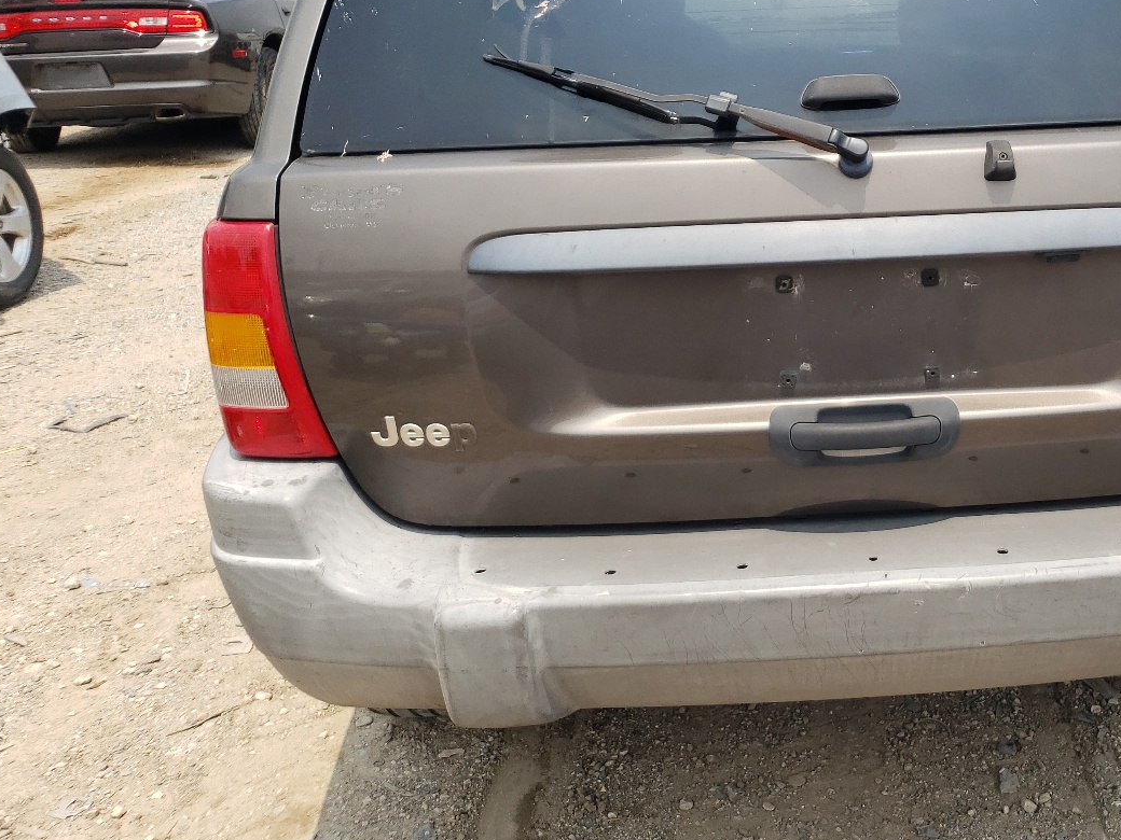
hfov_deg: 45.1
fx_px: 1295
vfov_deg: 35.3
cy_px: 235
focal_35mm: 40
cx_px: 848
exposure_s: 1/2500
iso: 50
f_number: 1.5
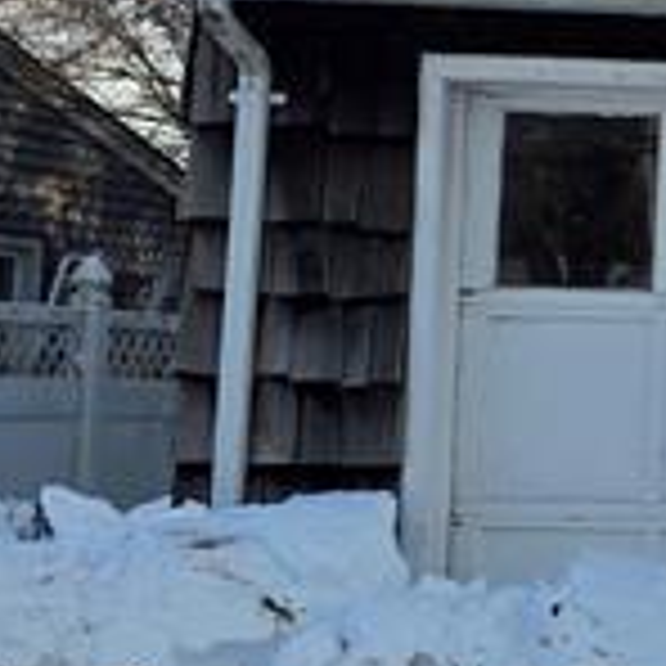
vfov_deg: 12.4
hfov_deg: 10.1
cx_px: 1818
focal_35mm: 141
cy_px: 292
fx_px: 3069
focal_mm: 6.3
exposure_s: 1/3354
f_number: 1.7
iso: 80
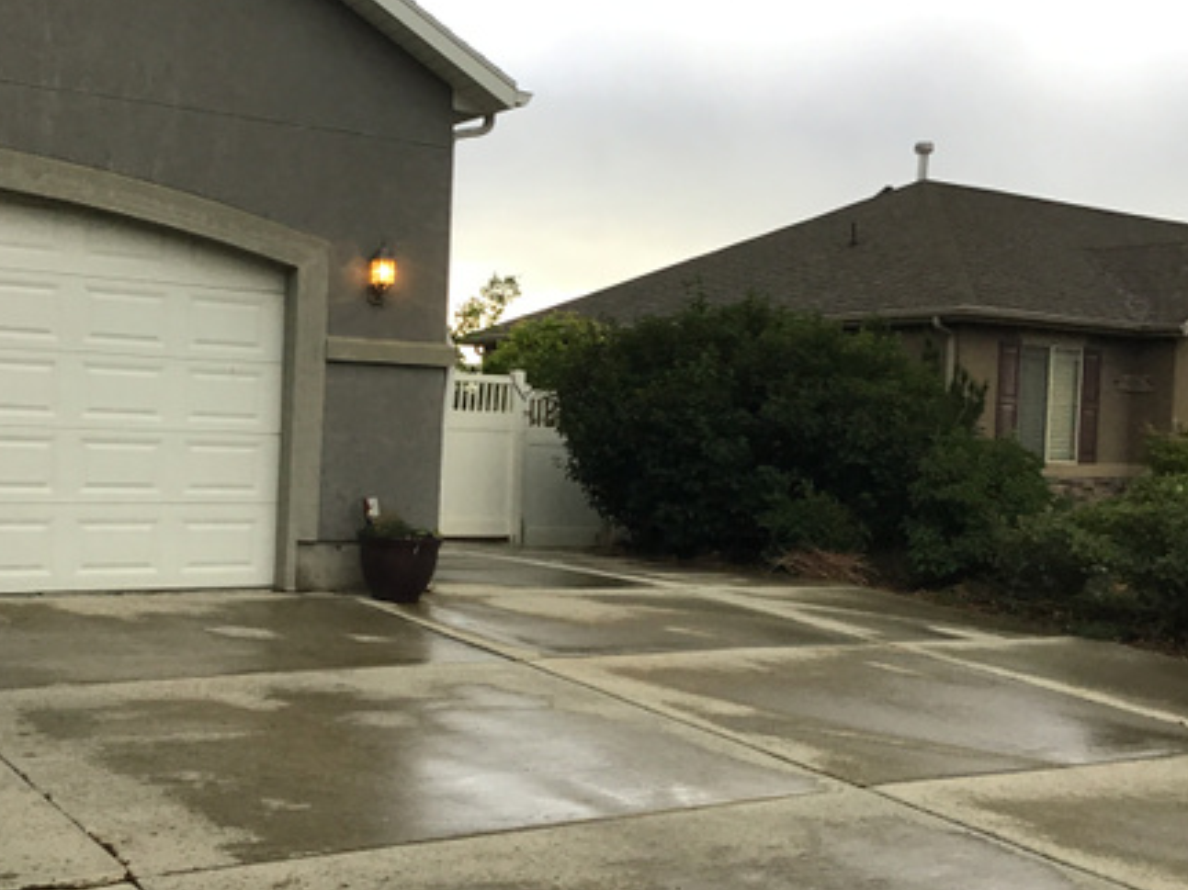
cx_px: 488
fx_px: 1578
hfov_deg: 41.1
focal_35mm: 46
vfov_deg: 31.5
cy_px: 466
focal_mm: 3.3
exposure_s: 1/40
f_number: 2.4
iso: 25
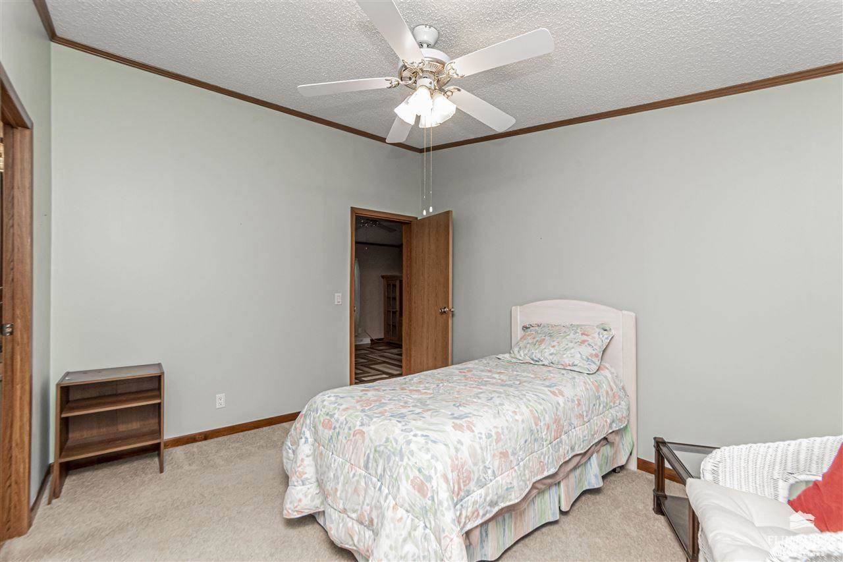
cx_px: 422
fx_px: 351
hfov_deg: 100.4
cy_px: 281
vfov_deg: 77.3
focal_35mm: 15
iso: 1250
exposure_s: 1/60
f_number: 14
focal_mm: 10
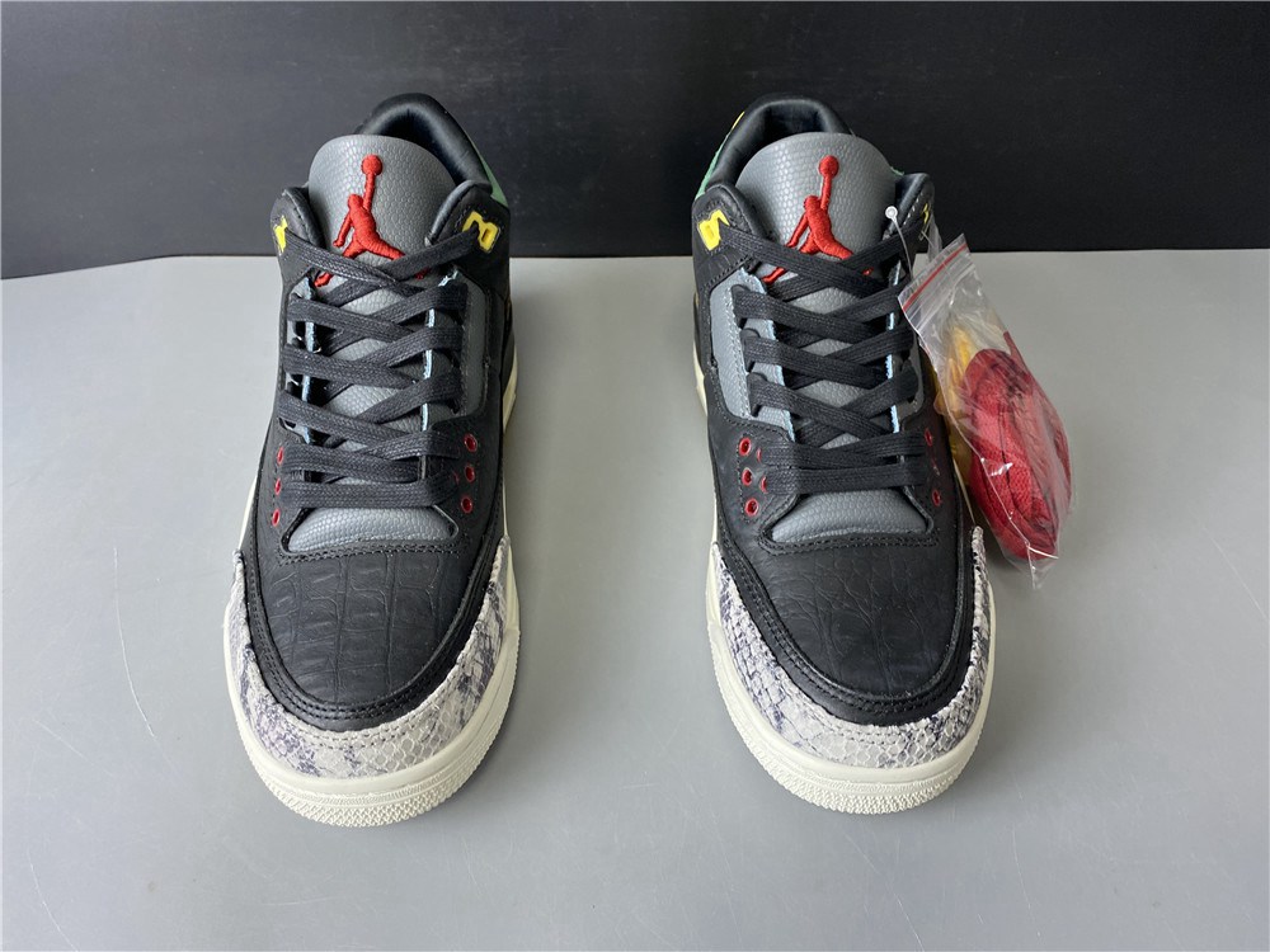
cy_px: 476
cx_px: 635
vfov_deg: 53.1
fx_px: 954
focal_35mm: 26
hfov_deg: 67.3
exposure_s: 1/50
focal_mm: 4.25
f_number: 1.8
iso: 100
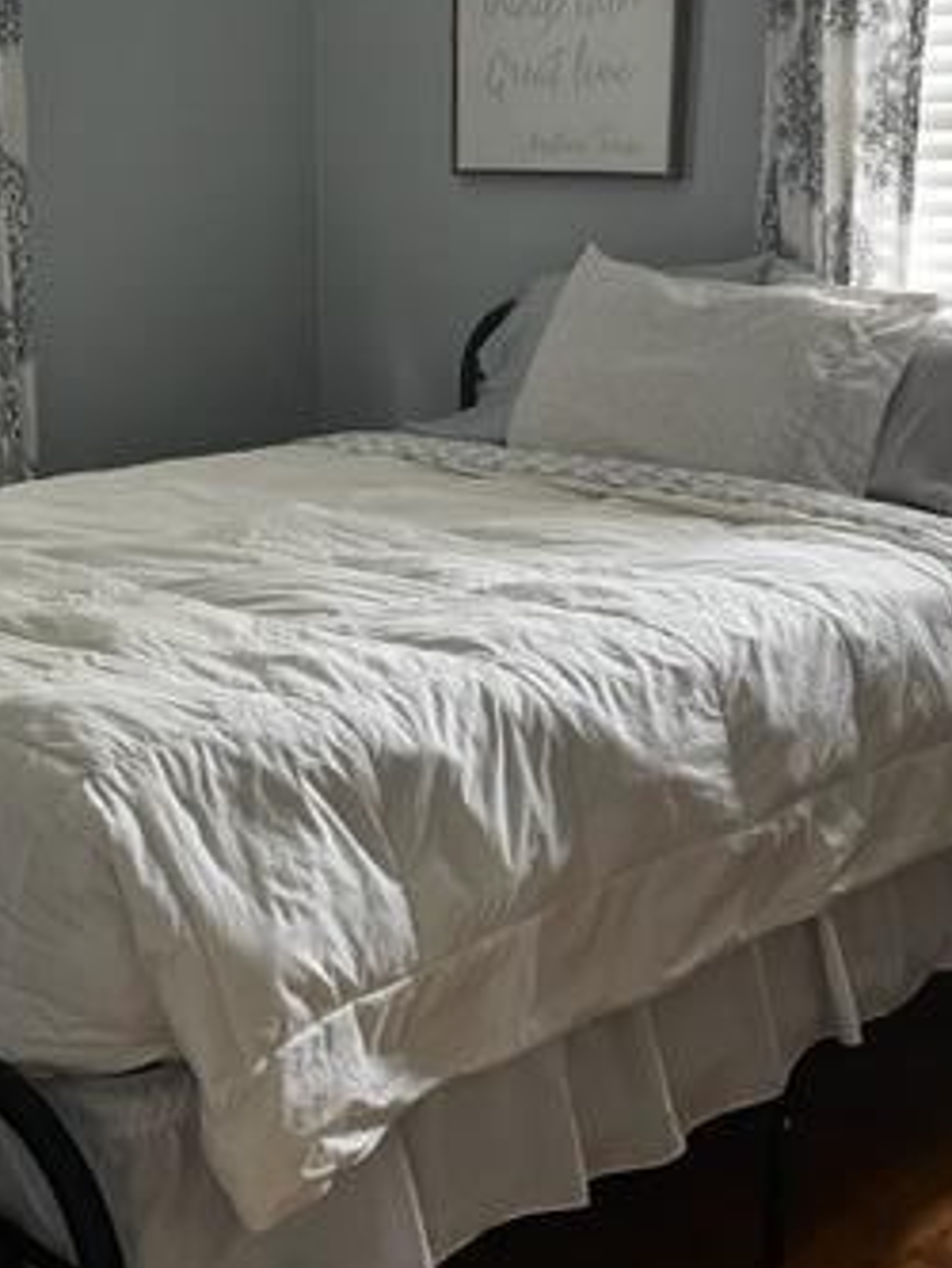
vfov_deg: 38.1
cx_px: 388
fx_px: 1832
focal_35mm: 50
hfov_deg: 29.1
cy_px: 560
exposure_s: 1/60
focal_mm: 5.1
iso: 320
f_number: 1.6
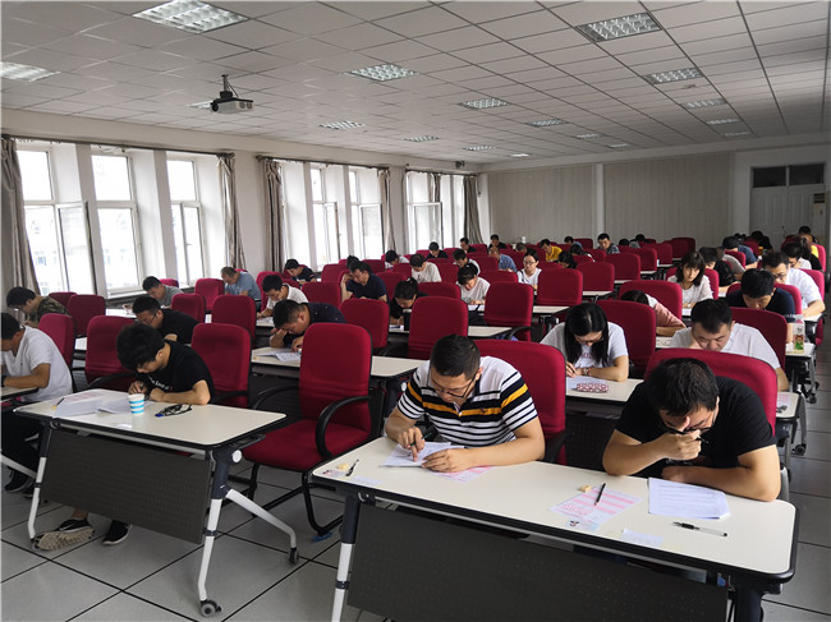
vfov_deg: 51.3
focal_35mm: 27
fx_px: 648
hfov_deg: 65.3
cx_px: 416
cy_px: 311
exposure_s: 1/100
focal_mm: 3.95
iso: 64
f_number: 1.8
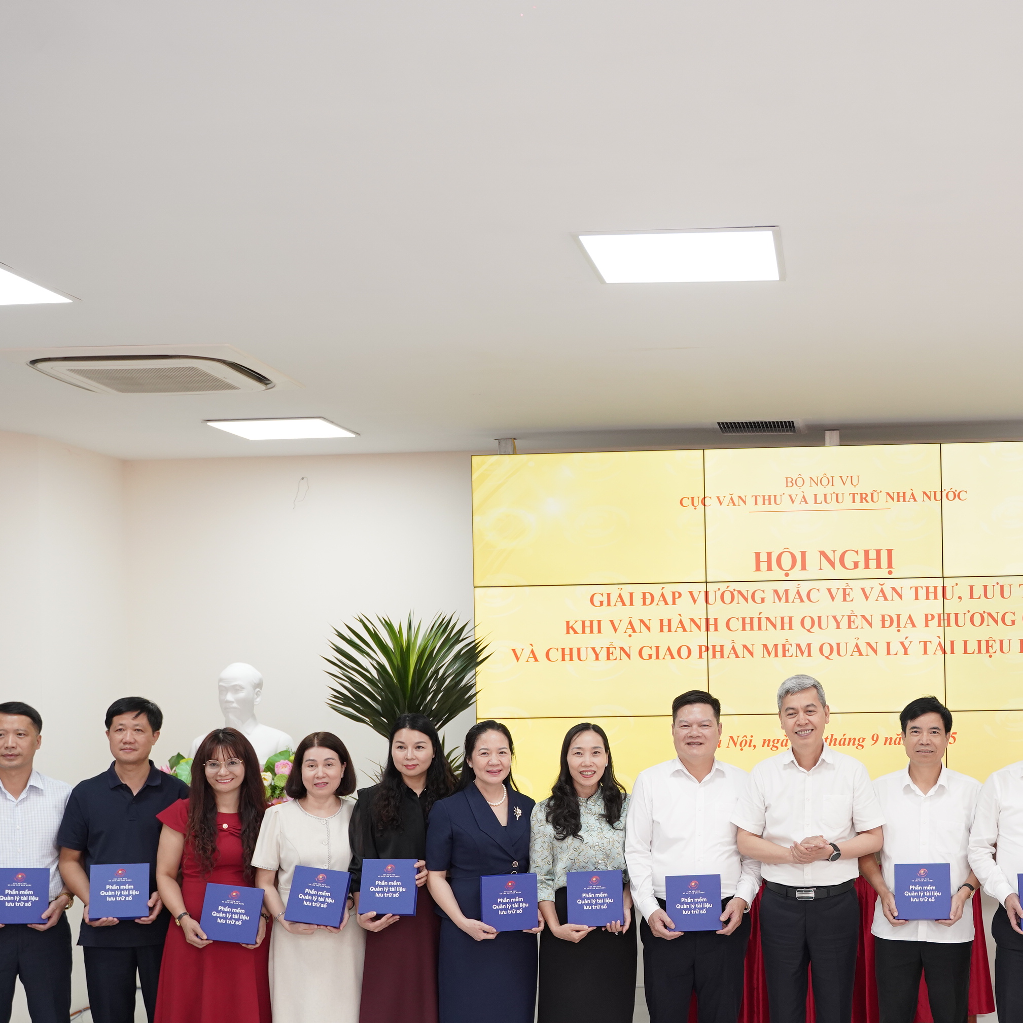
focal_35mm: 47
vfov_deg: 35.8
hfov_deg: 35.3
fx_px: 1571
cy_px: 665
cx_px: 755
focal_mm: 28
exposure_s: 1/160
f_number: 3.5
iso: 1000
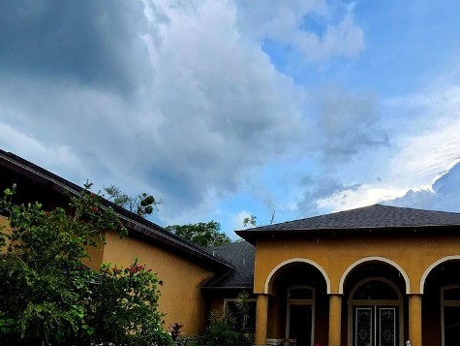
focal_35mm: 28
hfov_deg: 61.9
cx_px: 305
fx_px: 372
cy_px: 279
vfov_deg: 47.0
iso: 40
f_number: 2.2
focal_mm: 1.74
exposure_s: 1/588
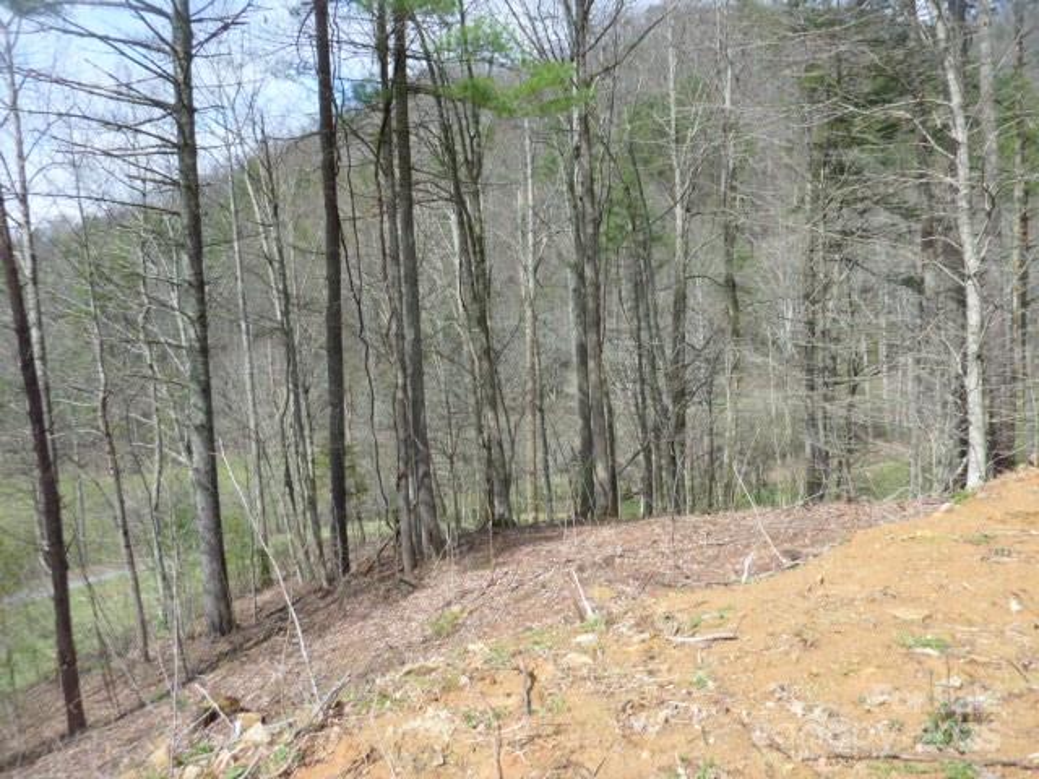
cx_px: 520
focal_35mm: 25
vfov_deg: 54.9
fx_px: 750
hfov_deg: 69.4
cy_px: 390
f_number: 3.3
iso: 80
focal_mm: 4.1
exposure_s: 1/400
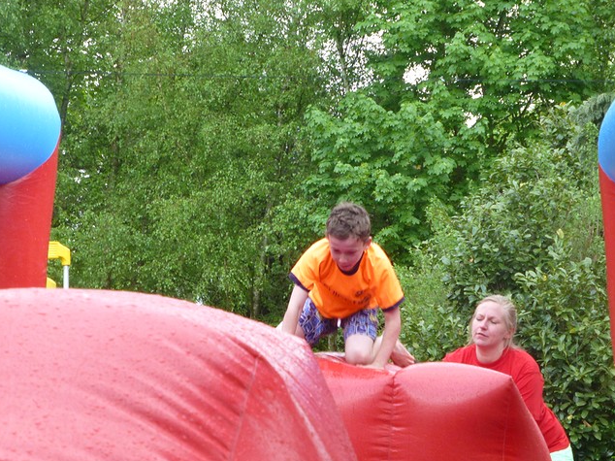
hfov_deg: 10.8
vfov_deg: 8.1
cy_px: 200
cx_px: 317
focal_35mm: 183
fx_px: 3250
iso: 250
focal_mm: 25.9
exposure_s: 1/80
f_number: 5.4
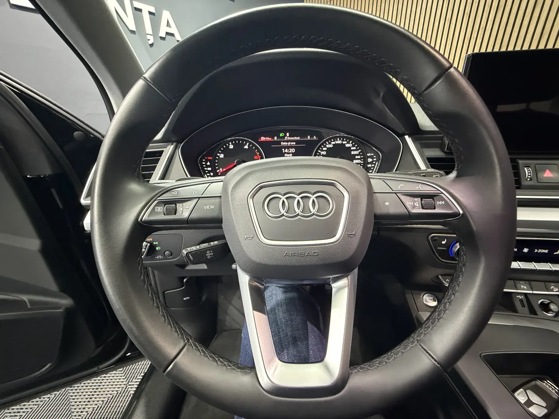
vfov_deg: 85.7
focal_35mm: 14
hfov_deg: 102.1
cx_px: 280
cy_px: 210
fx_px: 226
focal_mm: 2.22
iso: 1250
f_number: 2.2
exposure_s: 1/50
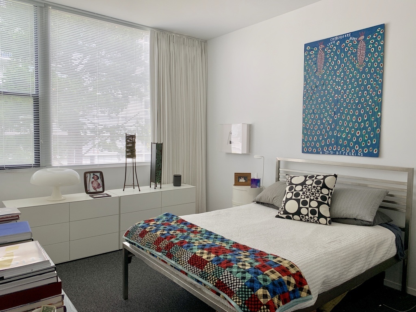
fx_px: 312
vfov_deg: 53.1
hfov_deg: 67.3
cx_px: 208
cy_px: 156
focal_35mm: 26
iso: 50
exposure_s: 1/121
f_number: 1.8
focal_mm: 4.25
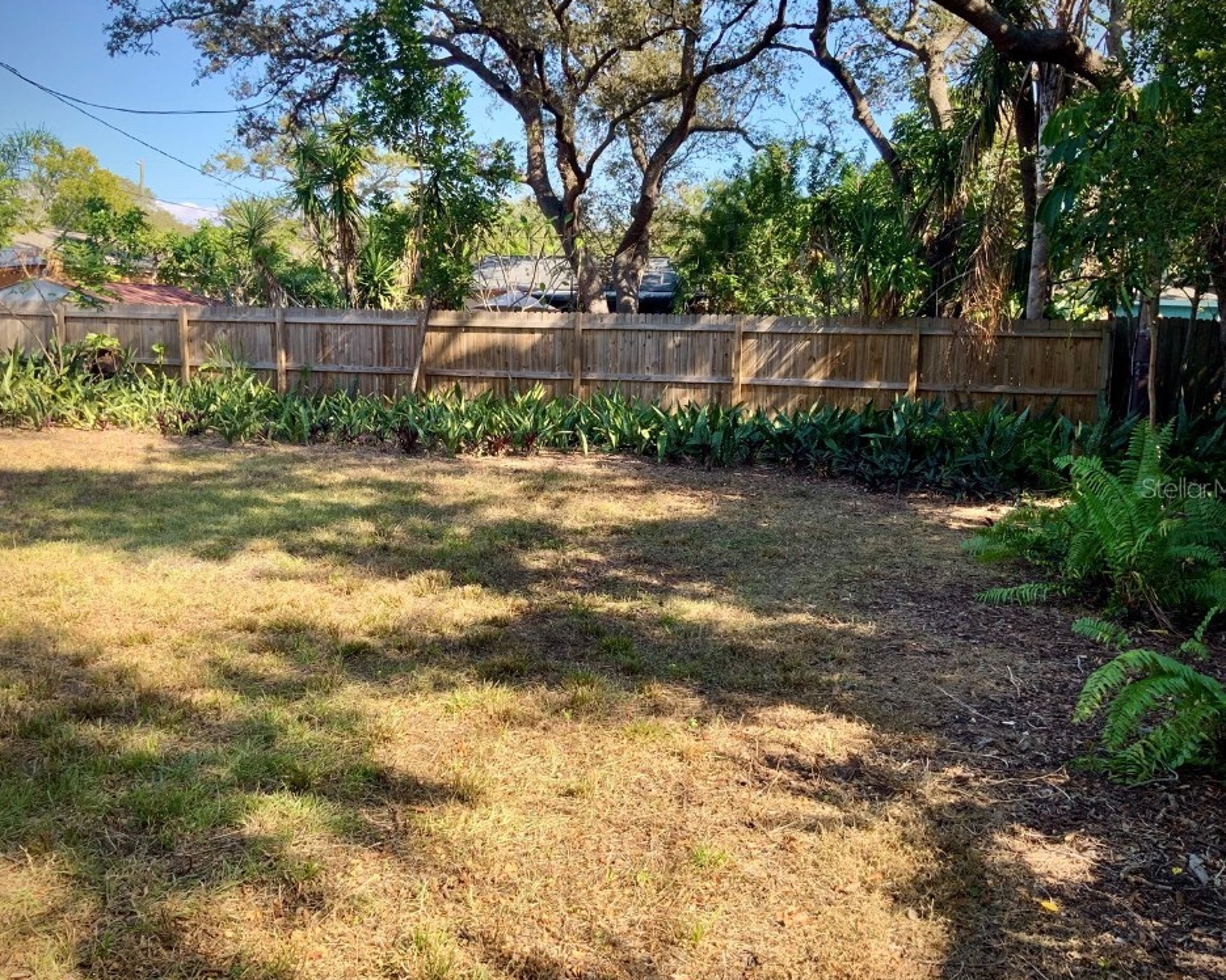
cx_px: 594
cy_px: 487
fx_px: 1125
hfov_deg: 57.2
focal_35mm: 31
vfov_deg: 47.1
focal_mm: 3
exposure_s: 1/432
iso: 16
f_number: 1.8
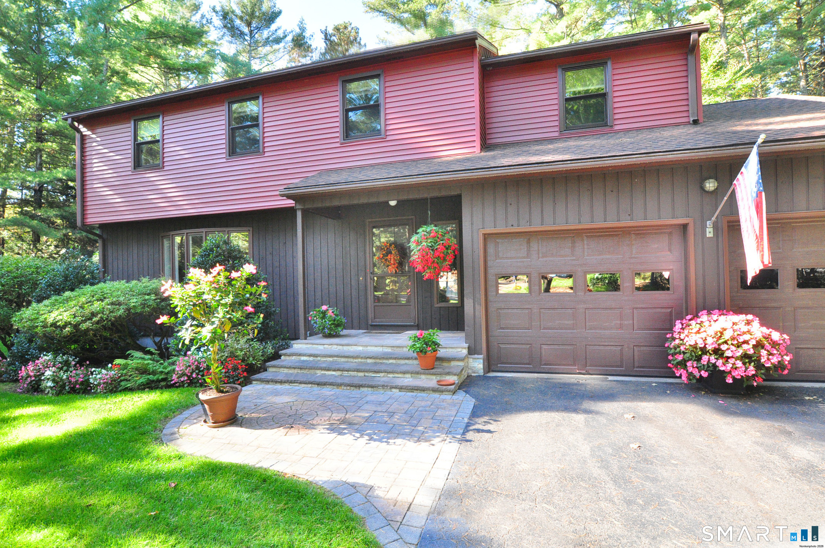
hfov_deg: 90.1
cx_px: 412
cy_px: 274
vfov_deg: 67.2
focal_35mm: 18
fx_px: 412
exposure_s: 1/100
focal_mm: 12
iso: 1600
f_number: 8
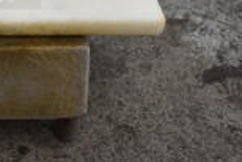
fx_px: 720
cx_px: -134
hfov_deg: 17.0
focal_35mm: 107
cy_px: -74
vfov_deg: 12.3
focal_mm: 18
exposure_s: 1/30
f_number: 3.5
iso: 1100
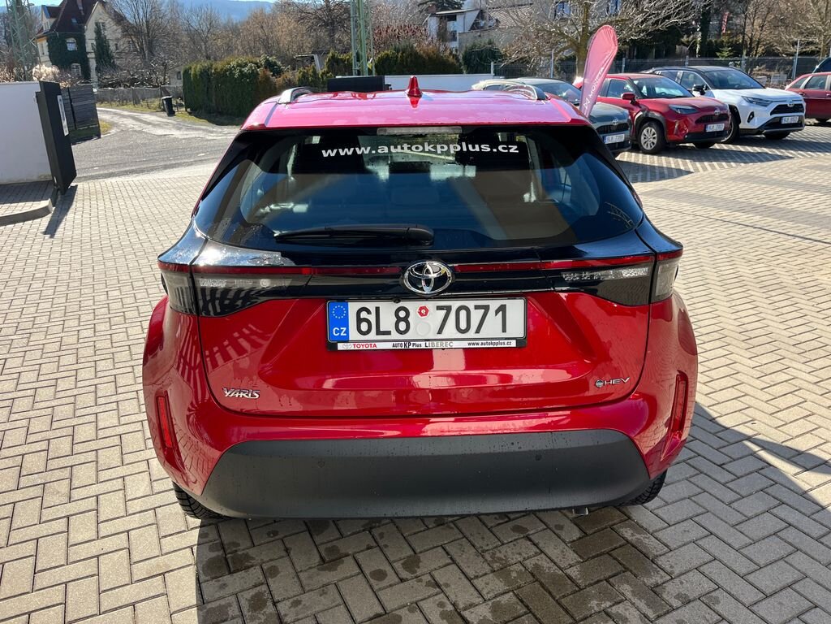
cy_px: 312
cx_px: 416
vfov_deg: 53.1
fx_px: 624
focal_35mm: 26
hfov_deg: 67.3
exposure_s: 1/1036
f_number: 1.6
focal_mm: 5.1
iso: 50
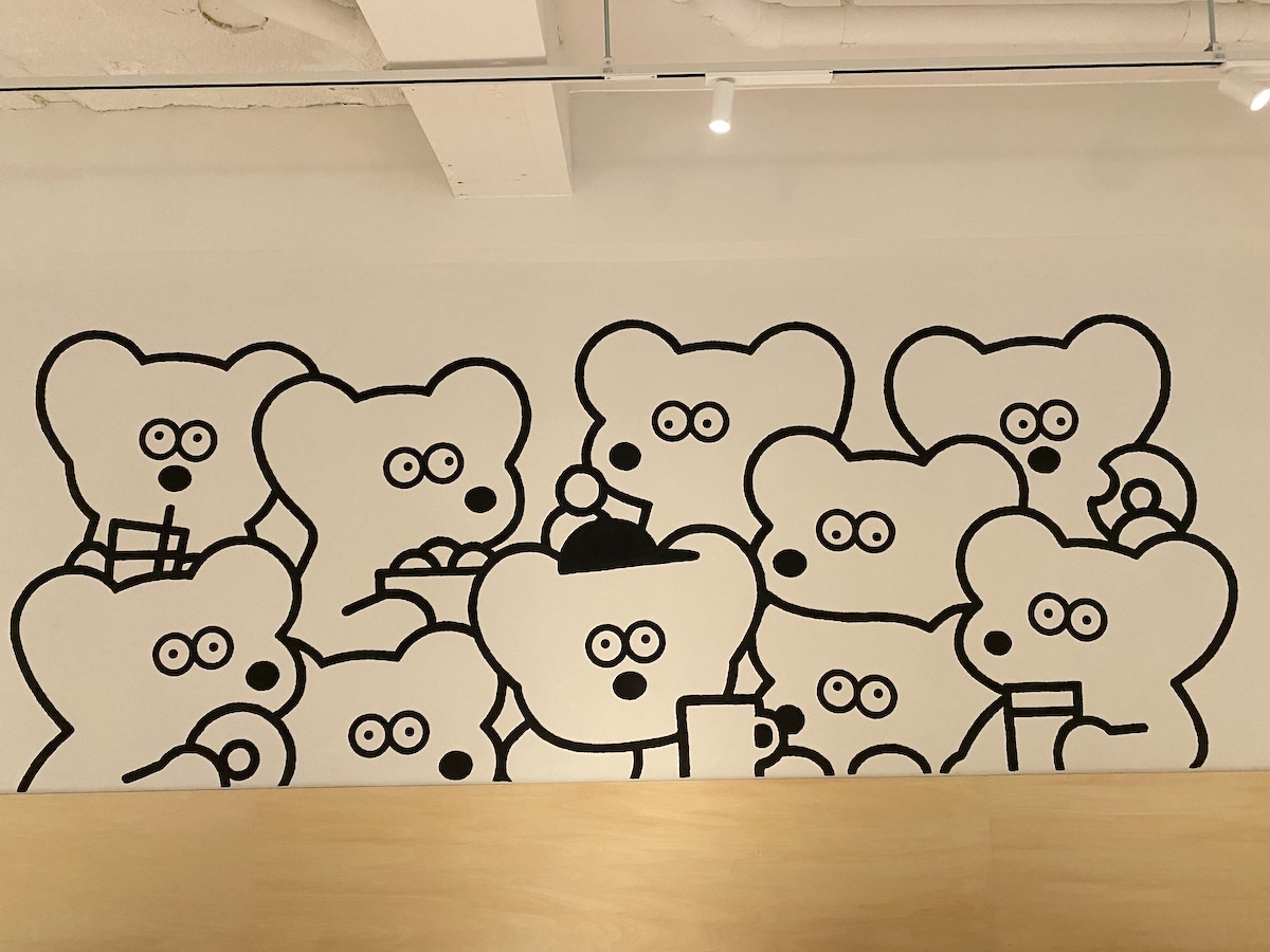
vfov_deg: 53.1
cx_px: 635
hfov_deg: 67.3
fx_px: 954
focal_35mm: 26
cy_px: 476
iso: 320
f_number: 1.8
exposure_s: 1/50
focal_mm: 4.25
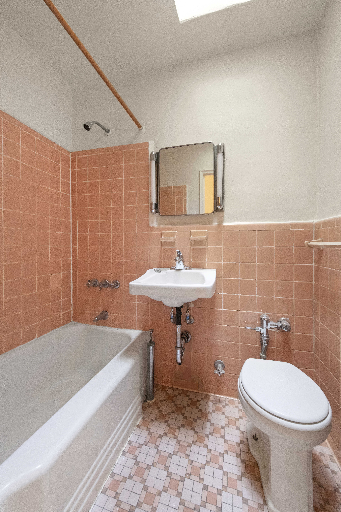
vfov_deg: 104.3
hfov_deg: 81.2
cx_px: 170
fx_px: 199
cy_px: 256
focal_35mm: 14
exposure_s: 1.6
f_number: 11
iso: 1250
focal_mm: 14
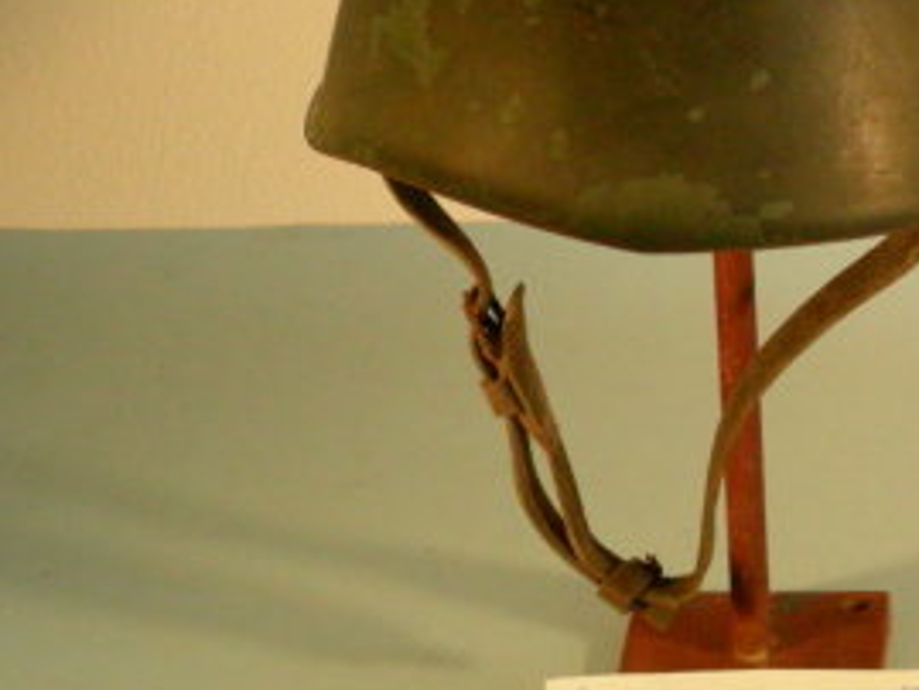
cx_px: 690
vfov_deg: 10.1
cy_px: 162
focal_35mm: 147
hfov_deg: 13.4
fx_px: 3904
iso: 400
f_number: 4
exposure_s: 1/572
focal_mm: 13.2
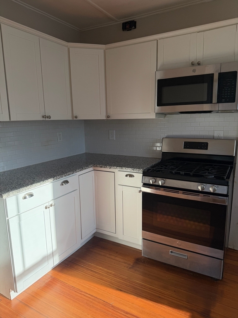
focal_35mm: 24
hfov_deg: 56.8
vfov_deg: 71.6
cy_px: 159
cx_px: 119
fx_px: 220
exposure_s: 1/1230
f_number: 1.78
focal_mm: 6.76
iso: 80
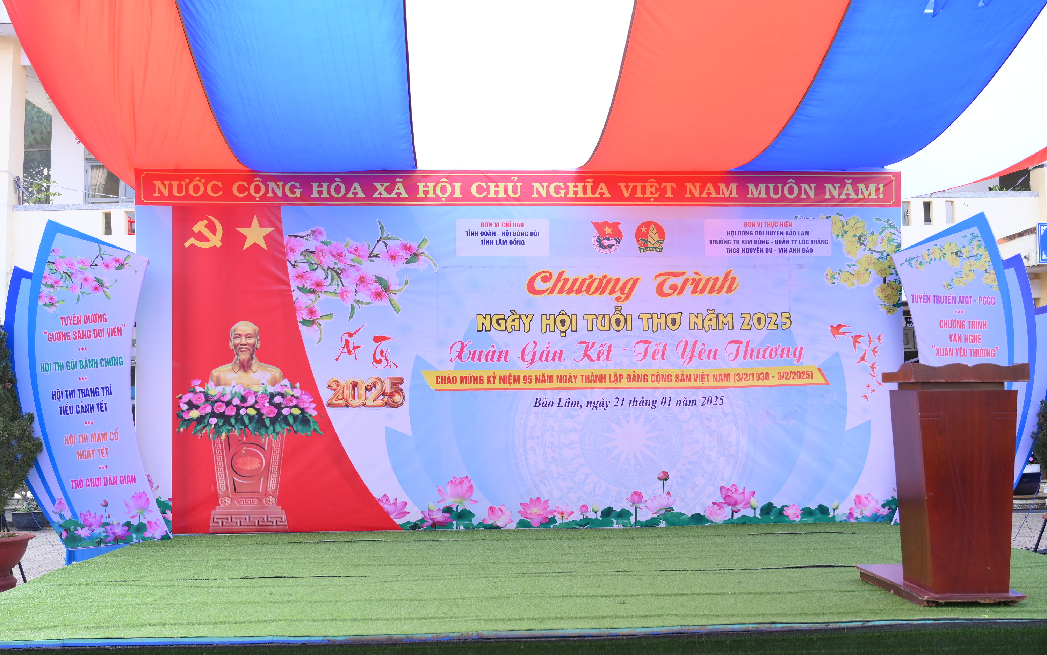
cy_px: 349
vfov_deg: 35.3
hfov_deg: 54.0
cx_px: 527
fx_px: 1027
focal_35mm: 36
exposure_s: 1/160
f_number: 4
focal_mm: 35
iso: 200
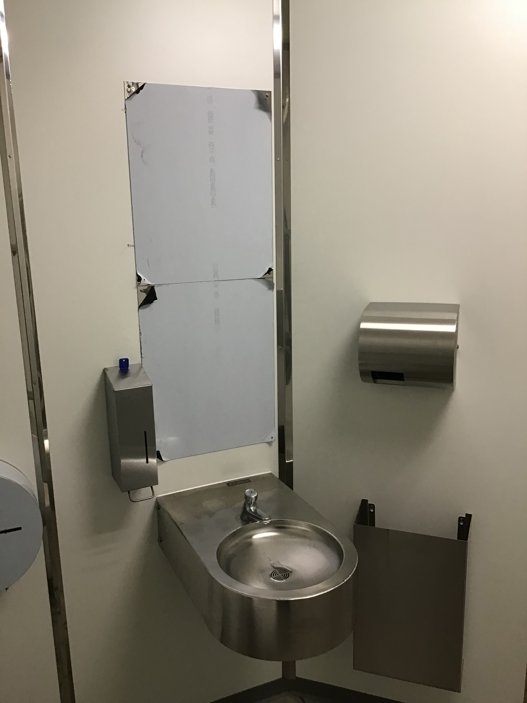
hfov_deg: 45.4
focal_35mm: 31
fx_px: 629
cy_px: 352
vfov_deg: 58.4
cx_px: 264
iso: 100
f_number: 2.4
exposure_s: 1/33
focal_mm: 3.3
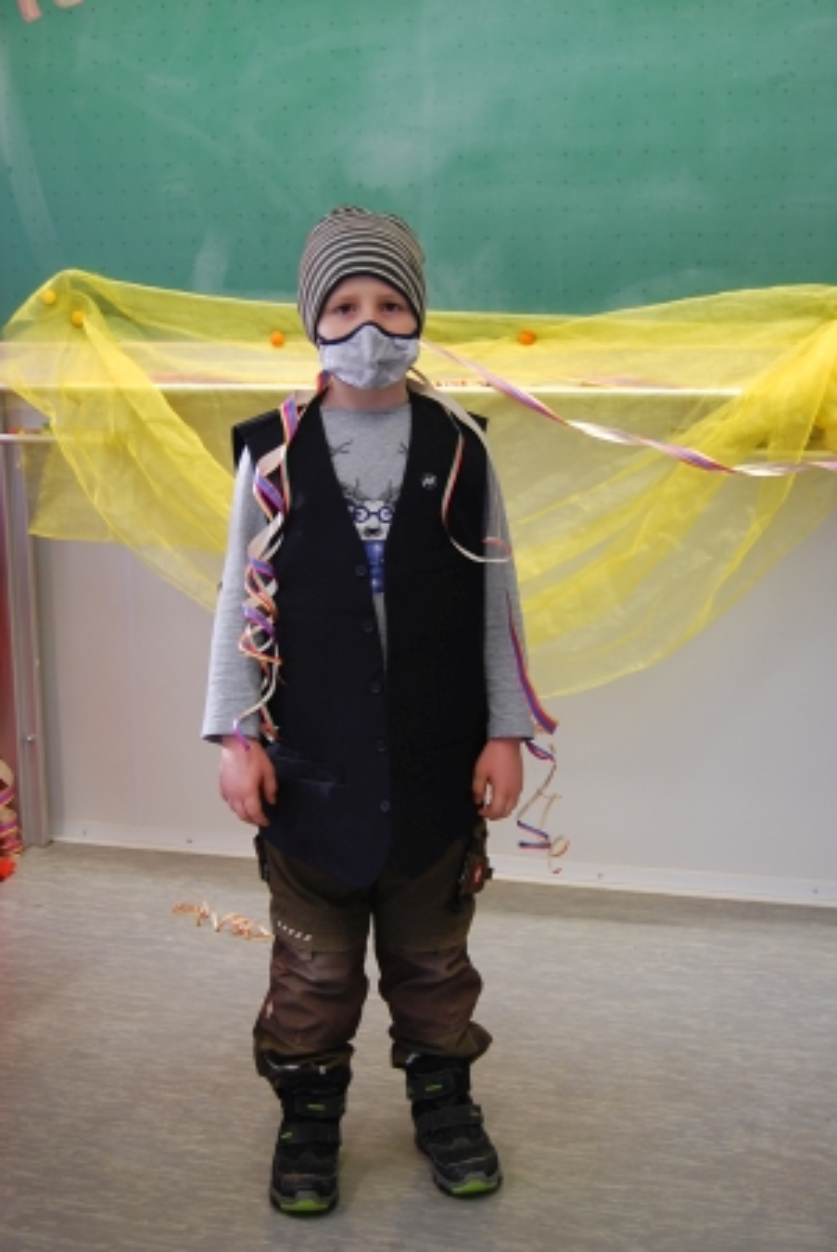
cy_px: 626
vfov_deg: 37.8
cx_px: 418
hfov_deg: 25.8
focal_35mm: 52
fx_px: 1827
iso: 320
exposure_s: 1/30
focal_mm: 35
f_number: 4.8
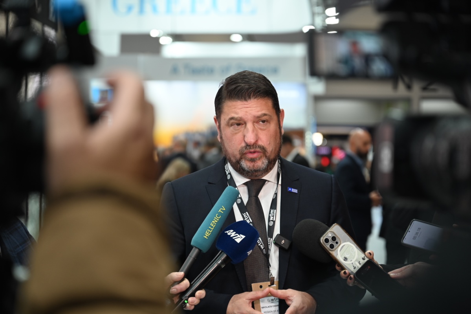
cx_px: 236
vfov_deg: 19.5
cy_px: 157
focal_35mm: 70
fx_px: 916
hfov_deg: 28.8
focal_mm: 70
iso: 400
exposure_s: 1/200
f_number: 2.8
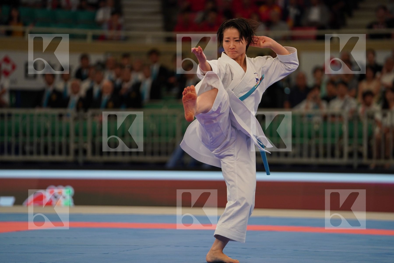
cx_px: 197
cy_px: 132
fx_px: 2036
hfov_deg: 11.1
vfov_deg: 7.4
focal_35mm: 186
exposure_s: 1/1000
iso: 1250
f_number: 2.8
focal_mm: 186
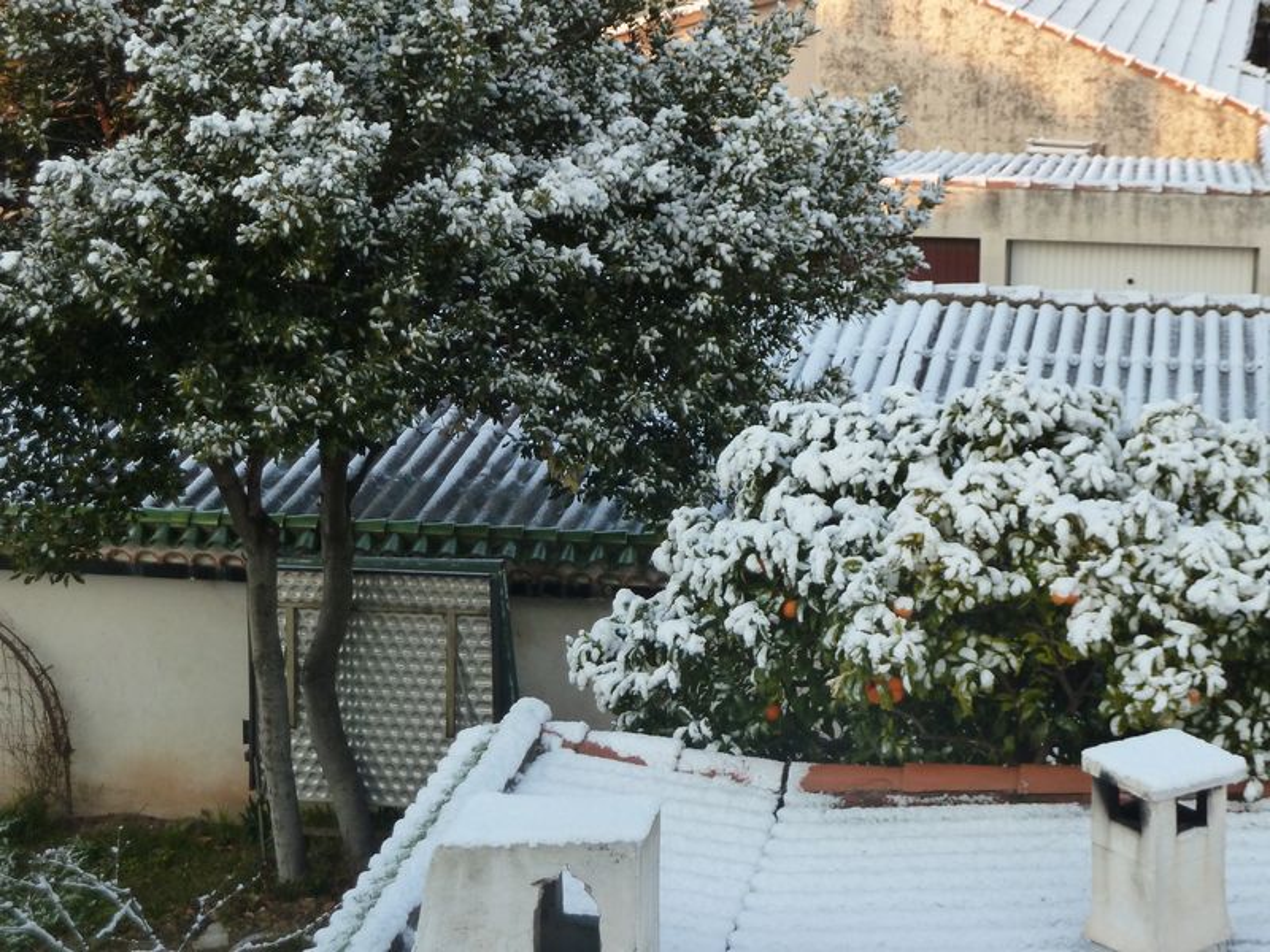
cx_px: 635
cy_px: 476
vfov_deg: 17.8
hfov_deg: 23.6
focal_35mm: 83
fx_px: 3045
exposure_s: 1/160
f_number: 4.2
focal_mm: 13.7
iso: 250
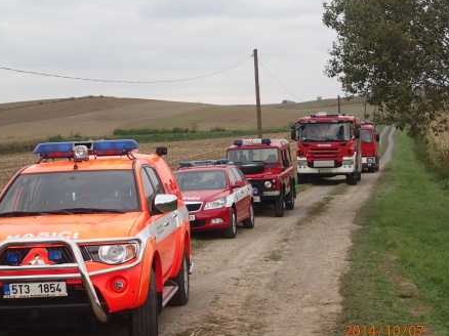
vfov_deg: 18.4
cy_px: 180
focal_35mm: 80
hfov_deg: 24.4
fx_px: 1037
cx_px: 199
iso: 100
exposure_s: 1/200
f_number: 5.6
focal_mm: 12.6
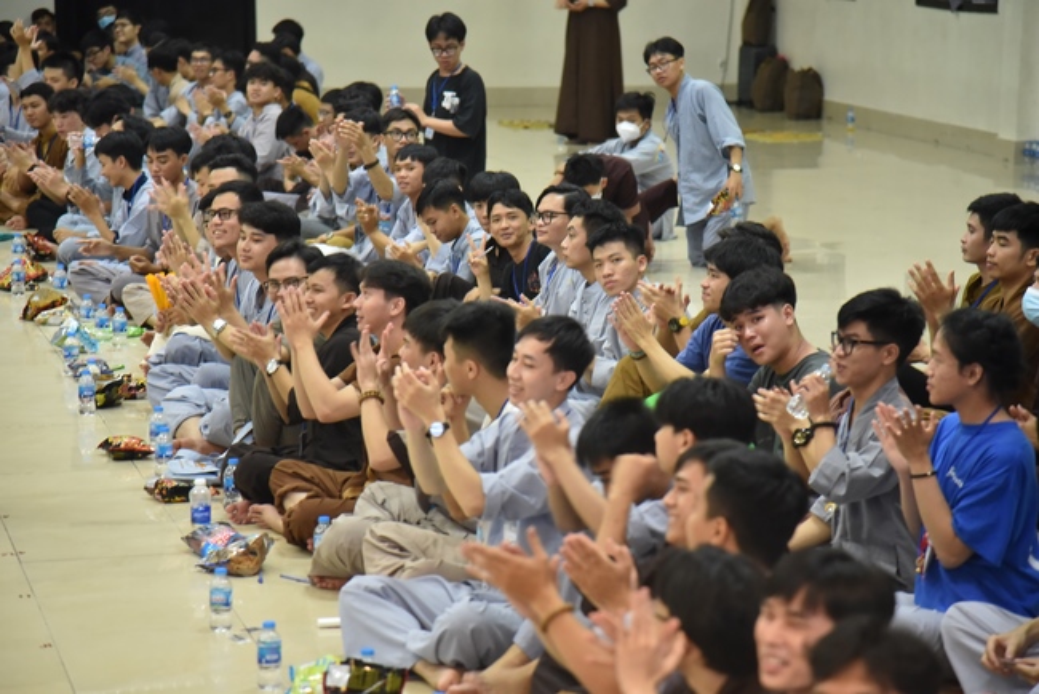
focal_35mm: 120
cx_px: 520
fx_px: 3465
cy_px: 347
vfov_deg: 11.4
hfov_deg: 17.1
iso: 3200
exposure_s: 1/80
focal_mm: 120
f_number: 4
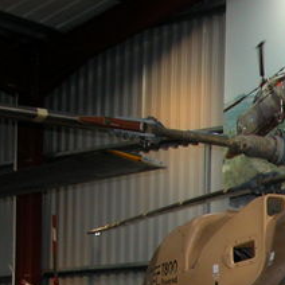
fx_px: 1090
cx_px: 514
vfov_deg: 14.2
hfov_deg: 13.4
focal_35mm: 117
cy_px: 382
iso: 200
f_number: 2.8
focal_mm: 8.9
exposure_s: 1/60
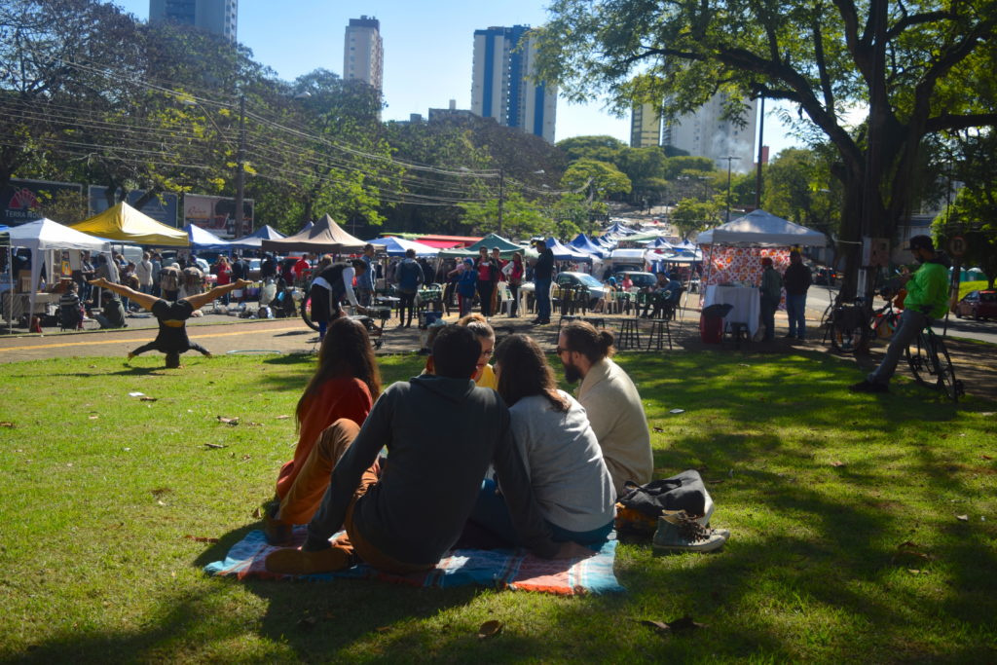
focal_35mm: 34
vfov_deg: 38.4
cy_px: 332
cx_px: 498
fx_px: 956
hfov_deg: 55.1
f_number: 3.8
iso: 100
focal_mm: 23
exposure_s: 1/320
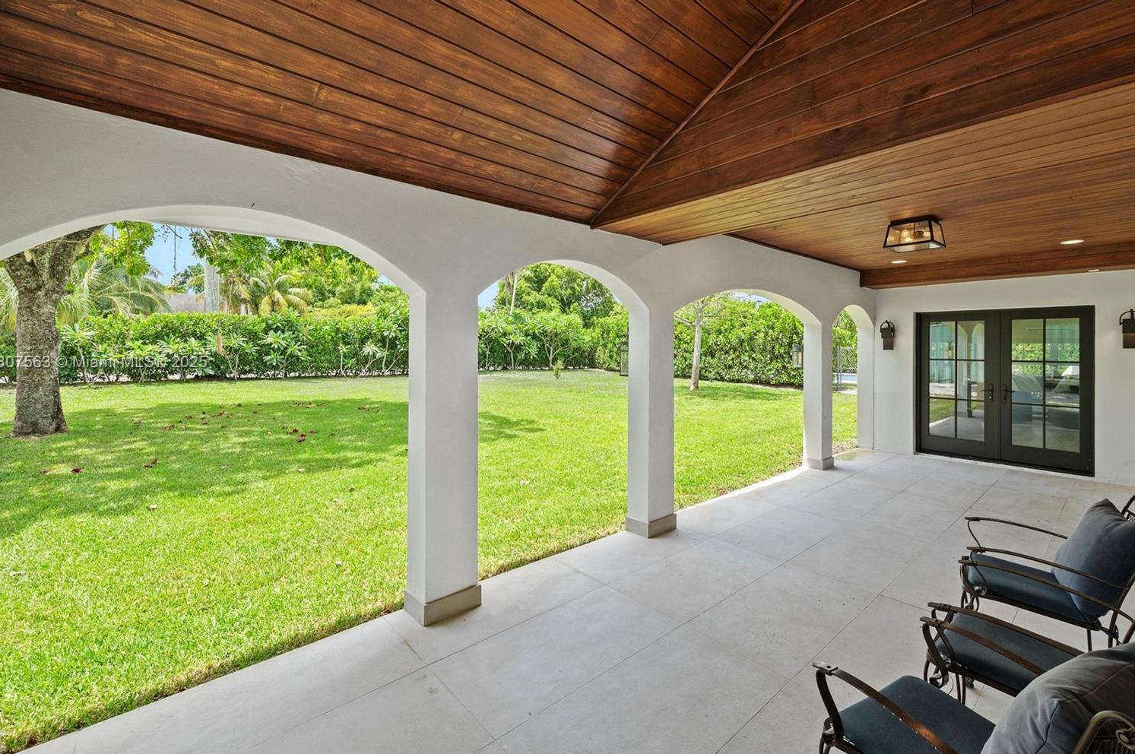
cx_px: 572
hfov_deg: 100.4
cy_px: 364
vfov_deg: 77.2
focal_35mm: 15
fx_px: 472
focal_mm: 14
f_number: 8
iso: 200
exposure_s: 1/160
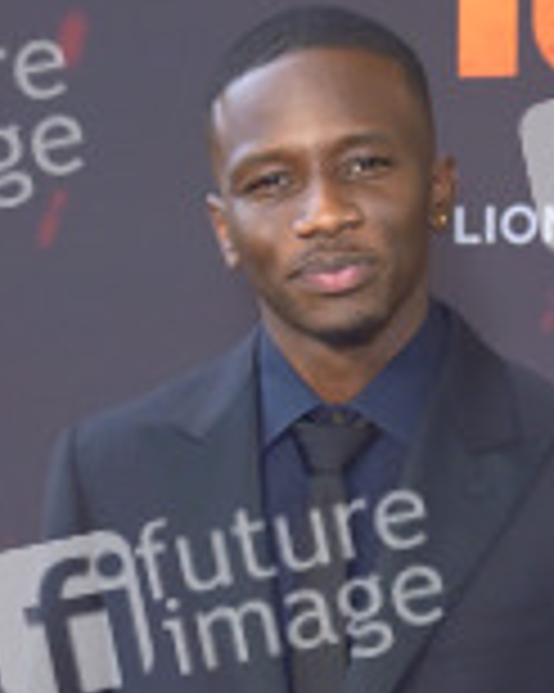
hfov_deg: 13.2
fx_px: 2400
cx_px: 345
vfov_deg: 15.8
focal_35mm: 117
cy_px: 824
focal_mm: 48
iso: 640
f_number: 6.3
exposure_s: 1/250
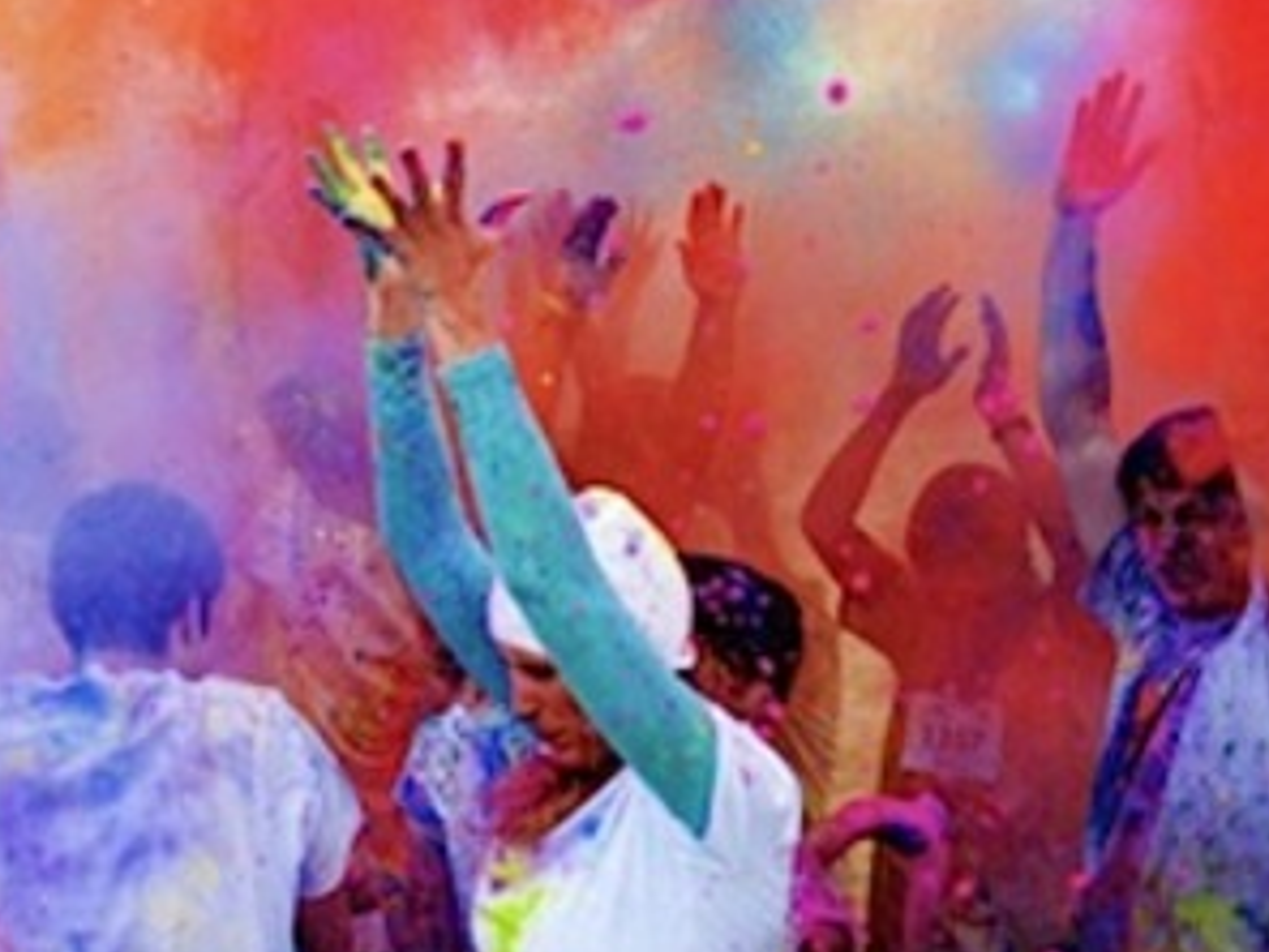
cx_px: 13
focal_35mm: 87
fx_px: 3189
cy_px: 274
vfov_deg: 16.9
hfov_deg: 21.7
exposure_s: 1/800
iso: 200
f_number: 2.8
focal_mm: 42
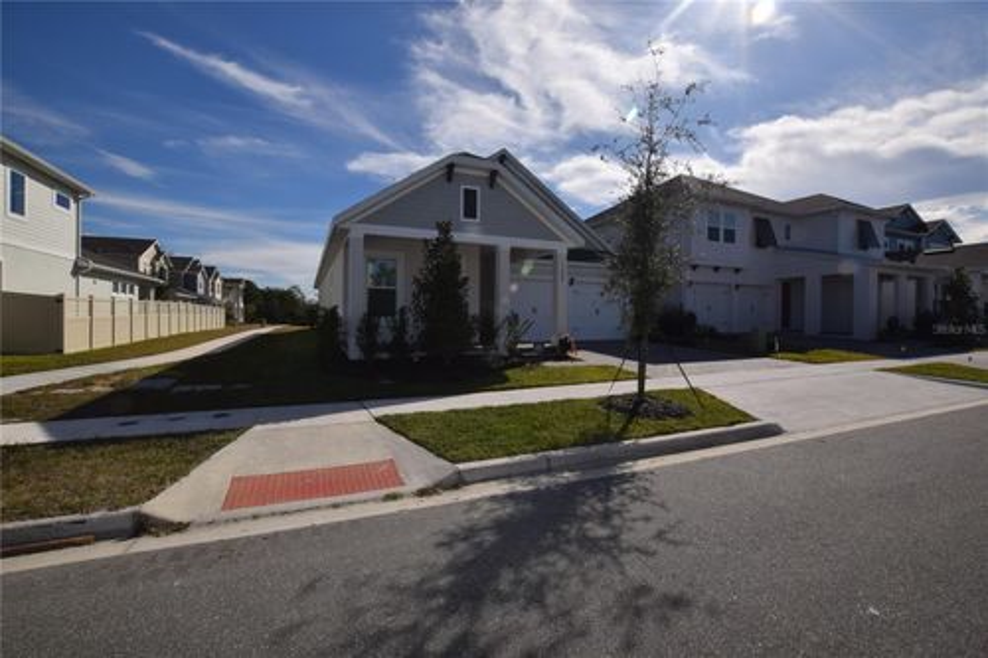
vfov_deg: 77.3
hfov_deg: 100.4
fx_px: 412
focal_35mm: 15
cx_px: 494
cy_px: 329
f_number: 14
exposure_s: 1/200
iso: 100
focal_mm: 10
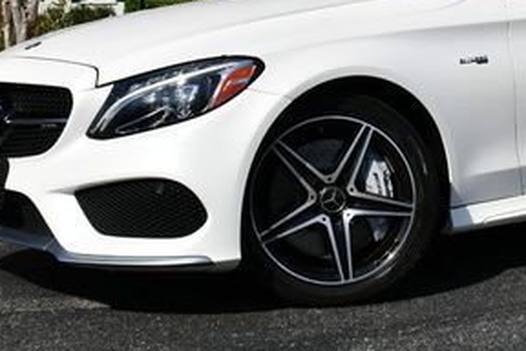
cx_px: 440
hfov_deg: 20.5
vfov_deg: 13.7
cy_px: -11
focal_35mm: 98
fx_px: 1432
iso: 100
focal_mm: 22
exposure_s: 1/400
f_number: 10
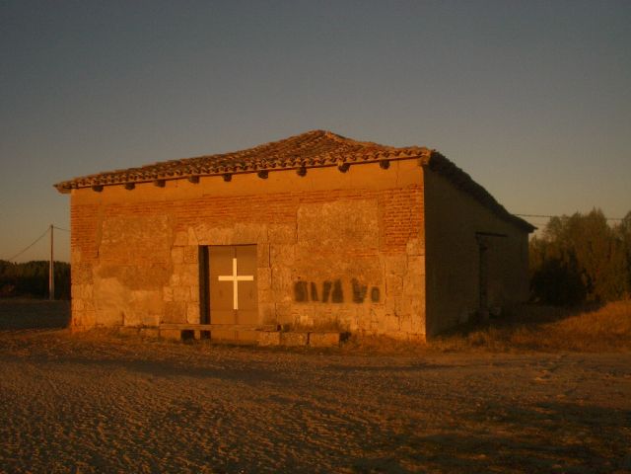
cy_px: 237
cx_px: 316
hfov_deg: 52.6
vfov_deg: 40.7
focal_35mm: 35
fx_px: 638
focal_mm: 5.8
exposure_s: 1/800
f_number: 4.3
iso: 100
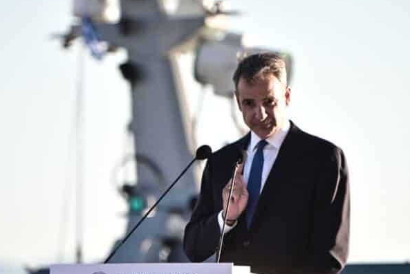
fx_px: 4307
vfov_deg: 3.6
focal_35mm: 378
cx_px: 214
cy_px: 156
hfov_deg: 5.5
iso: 500
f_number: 2.8
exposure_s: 1/2500
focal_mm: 195
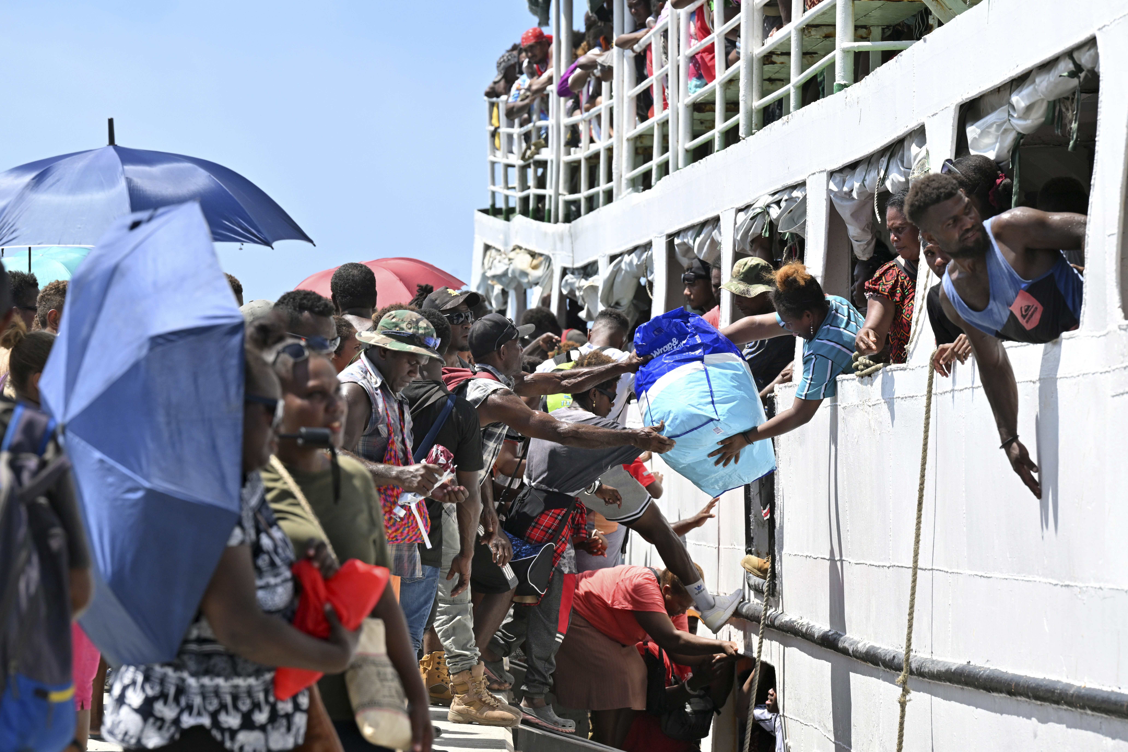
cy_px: 376
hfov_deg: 10.3
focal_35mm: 200
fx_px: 6266
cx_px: 564
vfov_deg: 6.9
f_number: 9
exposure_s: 1/1250
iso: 800
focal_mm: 200
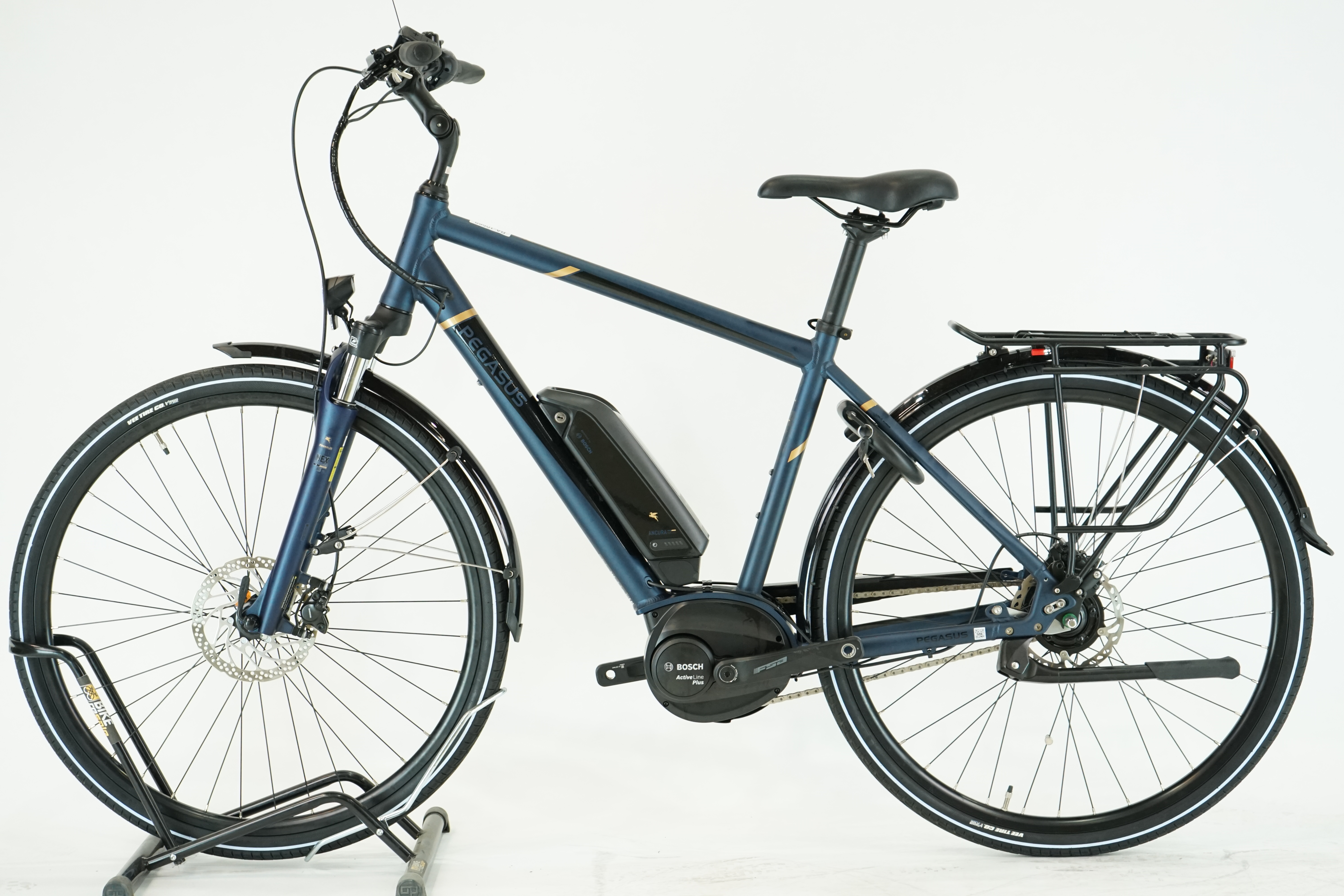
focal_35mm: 67
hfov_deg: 30.1
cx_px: 672
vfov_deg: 20.3
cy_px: 448
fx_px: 2501
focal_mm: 67
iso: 2000
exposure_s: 1/200
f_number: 5.6
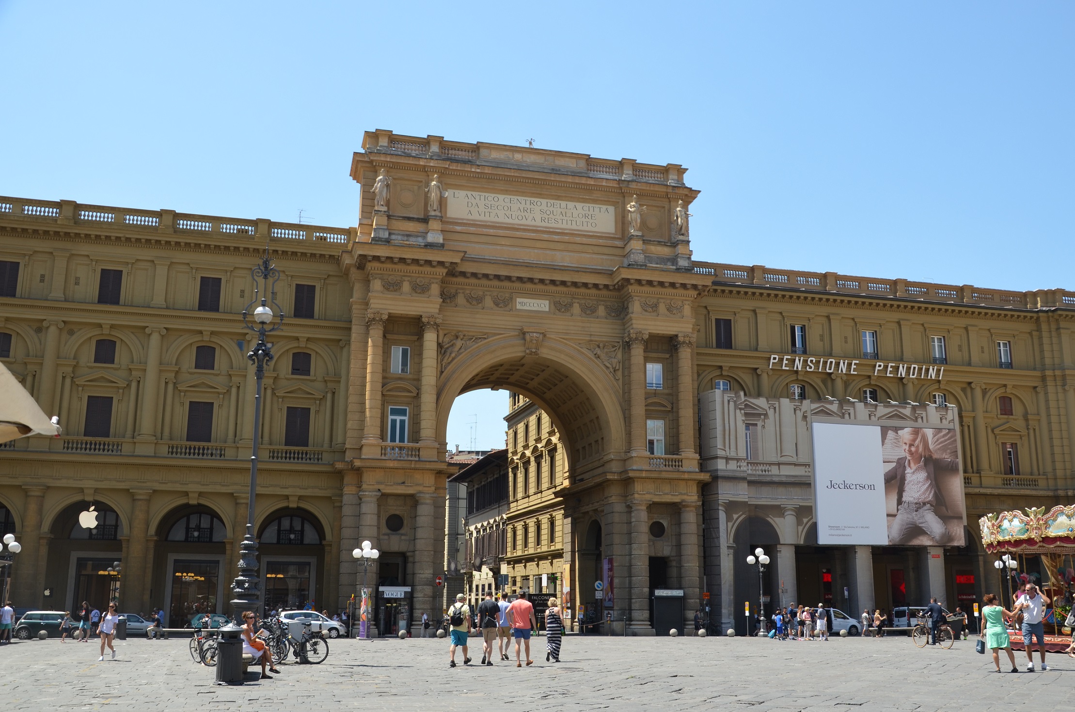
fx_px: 983
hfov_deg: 57.3
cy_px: 356
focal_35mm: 33
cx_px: 538
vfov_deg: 39.8
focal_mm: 22
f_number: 8
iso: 180
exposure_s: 1/250
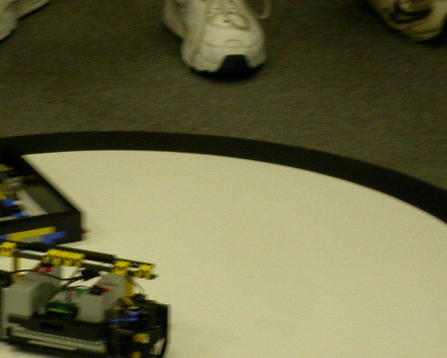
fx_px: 3918
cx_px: 53
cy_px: 306
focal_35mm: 296
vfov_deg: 5.2
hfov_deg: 6.5
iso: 100
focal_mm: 30.8
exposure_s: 1/9.8
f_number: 5
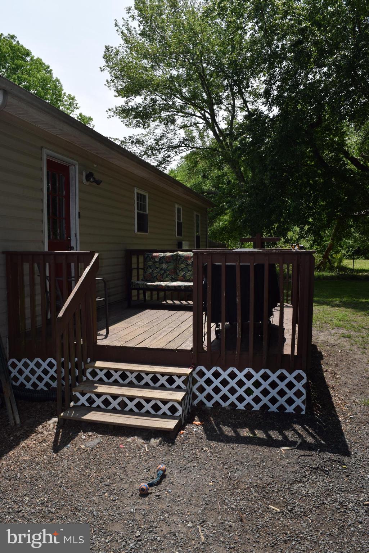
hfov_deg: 48.0
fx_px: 415
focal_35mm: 27
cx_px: 184
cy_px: 276
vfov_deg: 67.4
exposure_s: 1/200
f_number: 10
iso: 100
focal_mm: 18
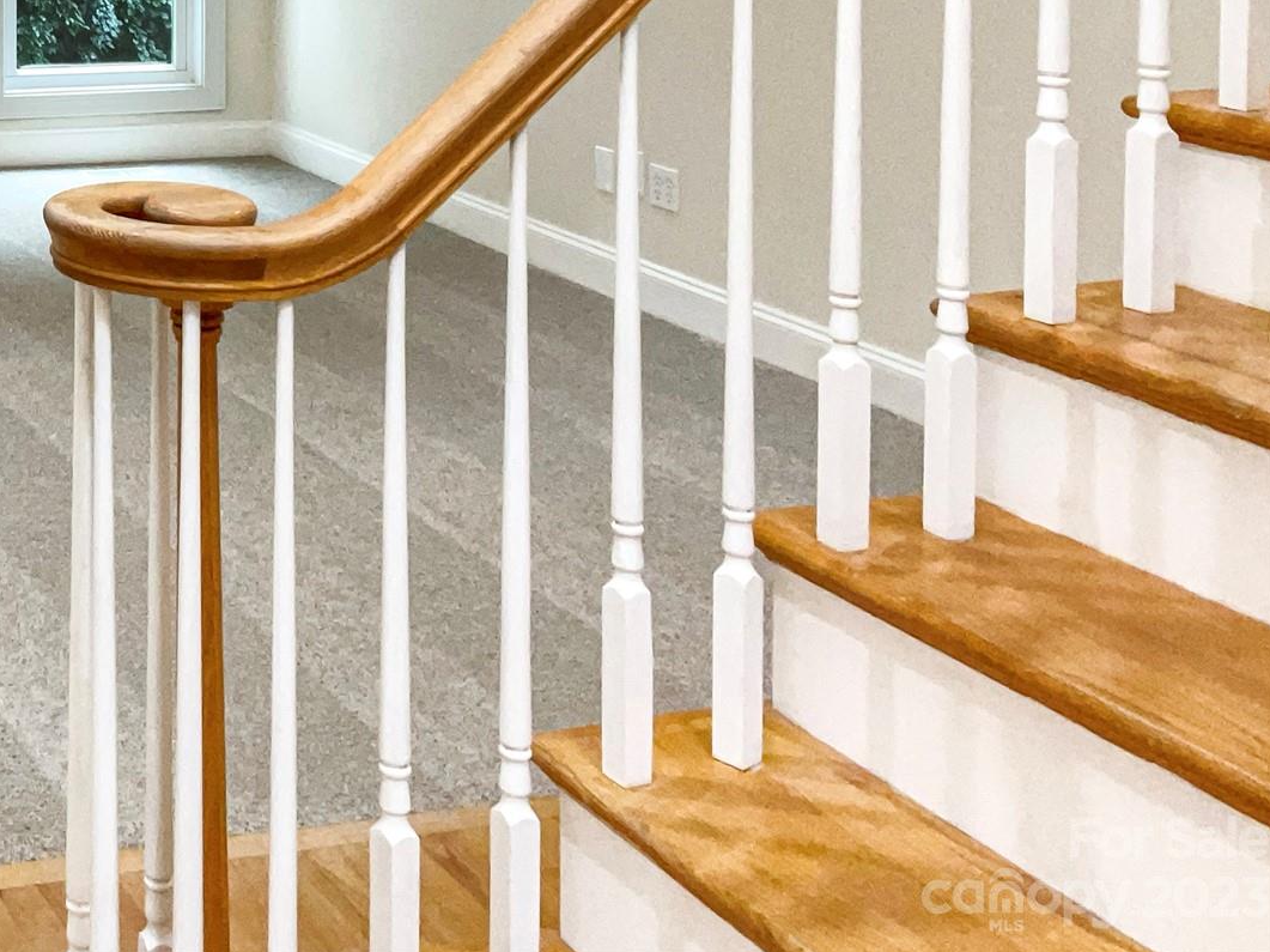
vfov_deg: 25.0
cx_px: 51
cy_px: 36
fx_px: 2054
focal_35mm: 56
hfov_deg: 32.1
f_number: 1.8
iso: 100
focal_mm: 3
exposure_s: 1/60
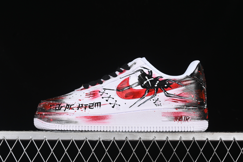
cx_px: 122
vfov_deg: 18.2
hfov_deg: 27.0
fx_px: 506
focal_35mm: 75
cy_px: 81
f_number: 8
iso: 160
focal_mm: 50
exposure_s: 1/80
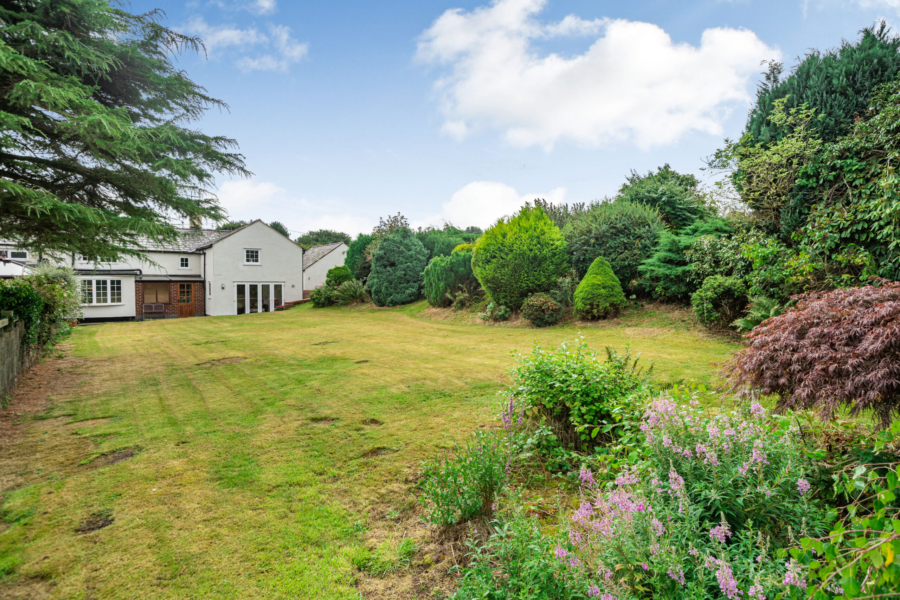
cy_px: 300
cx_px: 450
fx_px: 475
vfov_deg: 64.6
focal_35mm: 19
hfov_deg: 86.9
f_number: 8
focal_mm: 19
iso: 320
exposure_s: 1/500
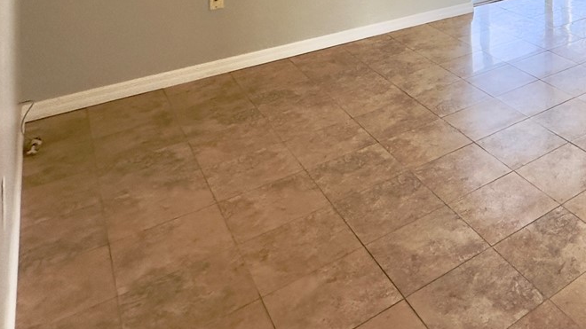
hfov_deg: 44.1
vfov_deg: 25.0
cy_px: -157
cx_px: 614
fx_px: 575
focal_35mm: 37
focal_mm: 2.22
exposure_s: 1/120
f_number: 2.2
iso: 125
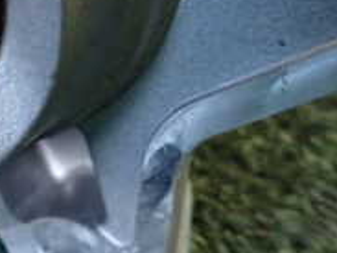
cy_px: -55
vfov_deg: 17.1
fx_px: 798
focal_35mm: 82
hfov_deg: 20.4
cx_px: -168
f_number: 2
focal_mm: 4.5
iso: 500
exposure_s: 1/30
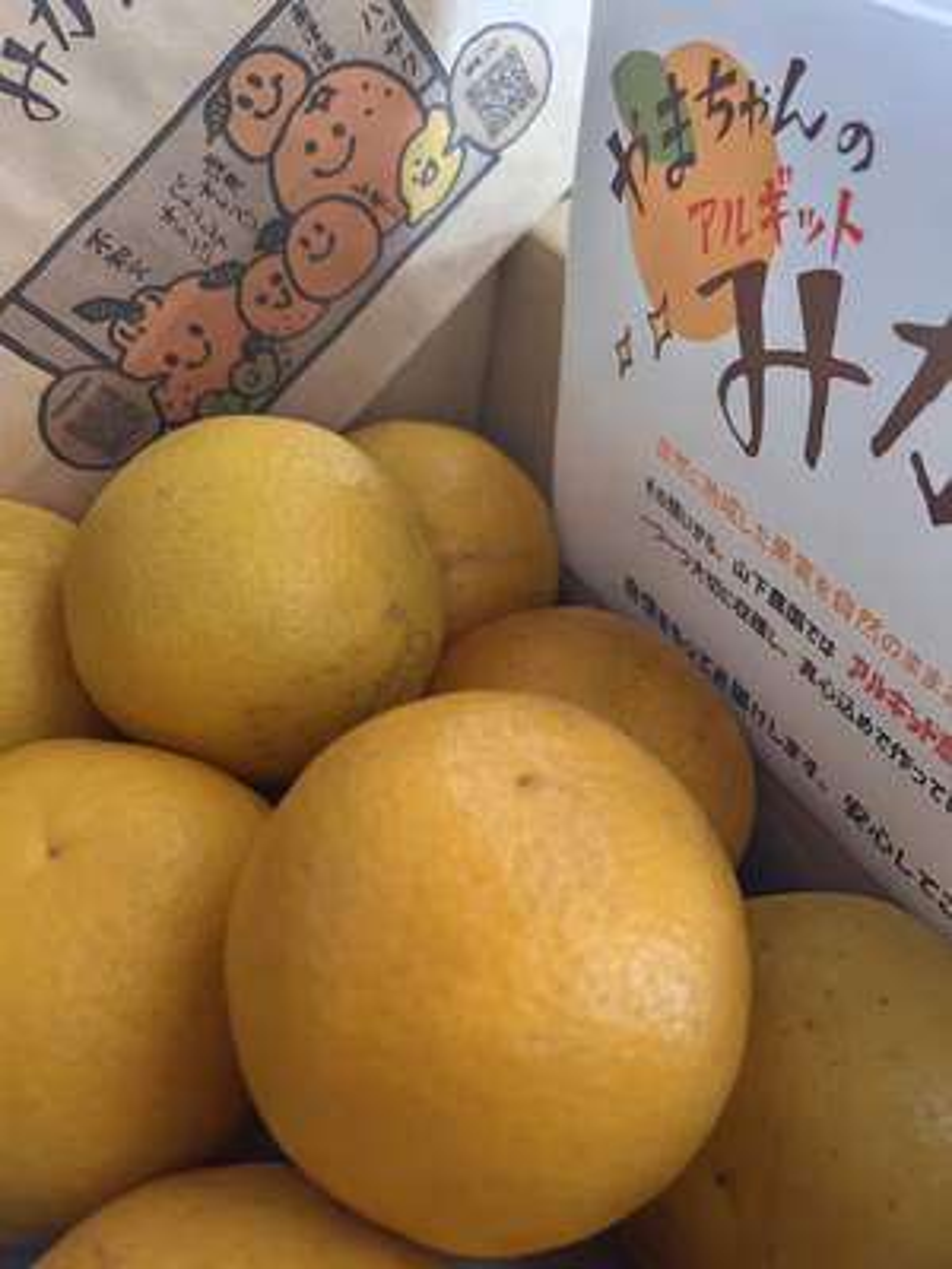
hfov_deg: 53.1
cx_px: 476
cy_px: 634
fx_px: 953
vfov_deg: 67.3
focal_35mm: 26
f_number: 1.5
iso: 640
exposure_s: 1/32
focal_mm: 5.7
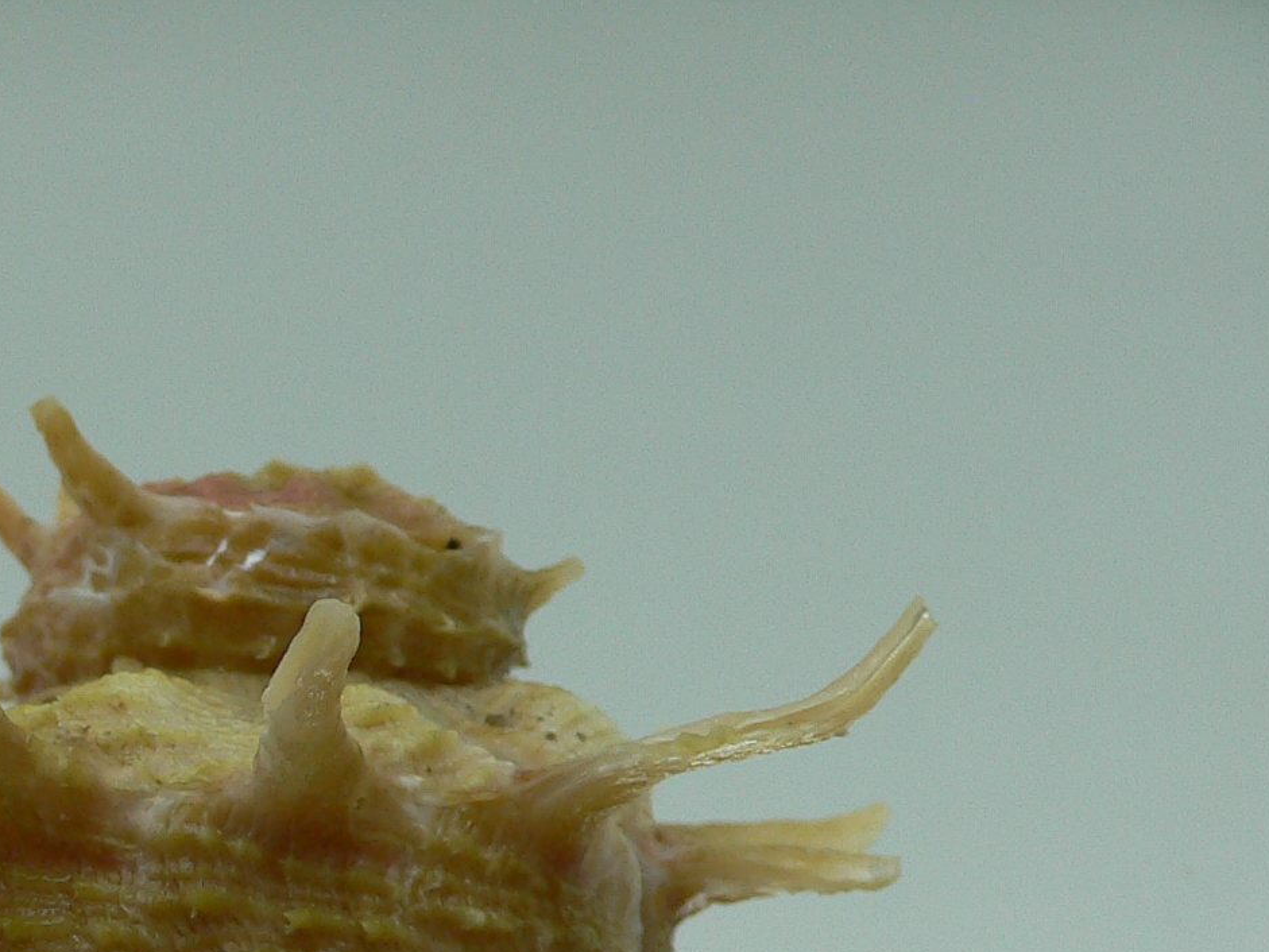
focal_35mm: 75
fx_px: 2750
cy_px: 996
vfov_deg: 19.0
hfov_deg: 25.0
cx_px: 55
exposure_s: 1/80
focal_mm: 4.6
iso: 80
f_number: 2.8
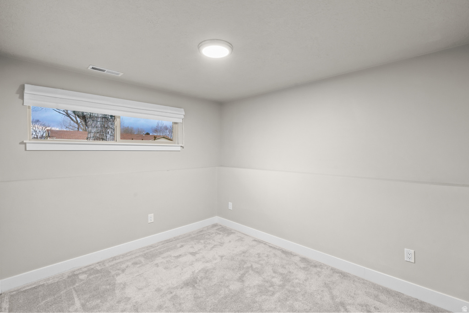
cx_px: 234
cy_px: 156
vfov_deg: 73.8
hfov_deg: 96.7
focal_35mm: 16
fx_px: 208
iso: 500
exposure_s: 1/1.25
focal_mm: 16
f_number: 10
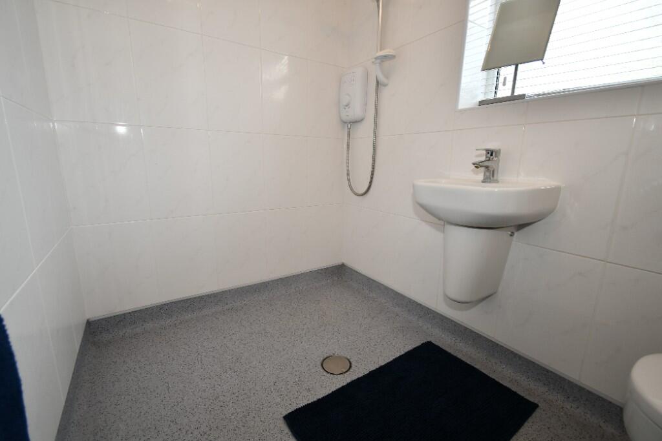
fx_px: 276
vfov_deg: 77.3
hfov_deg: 100.4
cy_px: 220
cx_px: 331
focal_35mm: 15
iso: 200
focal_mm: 10
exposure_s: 1/60
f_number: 4.5
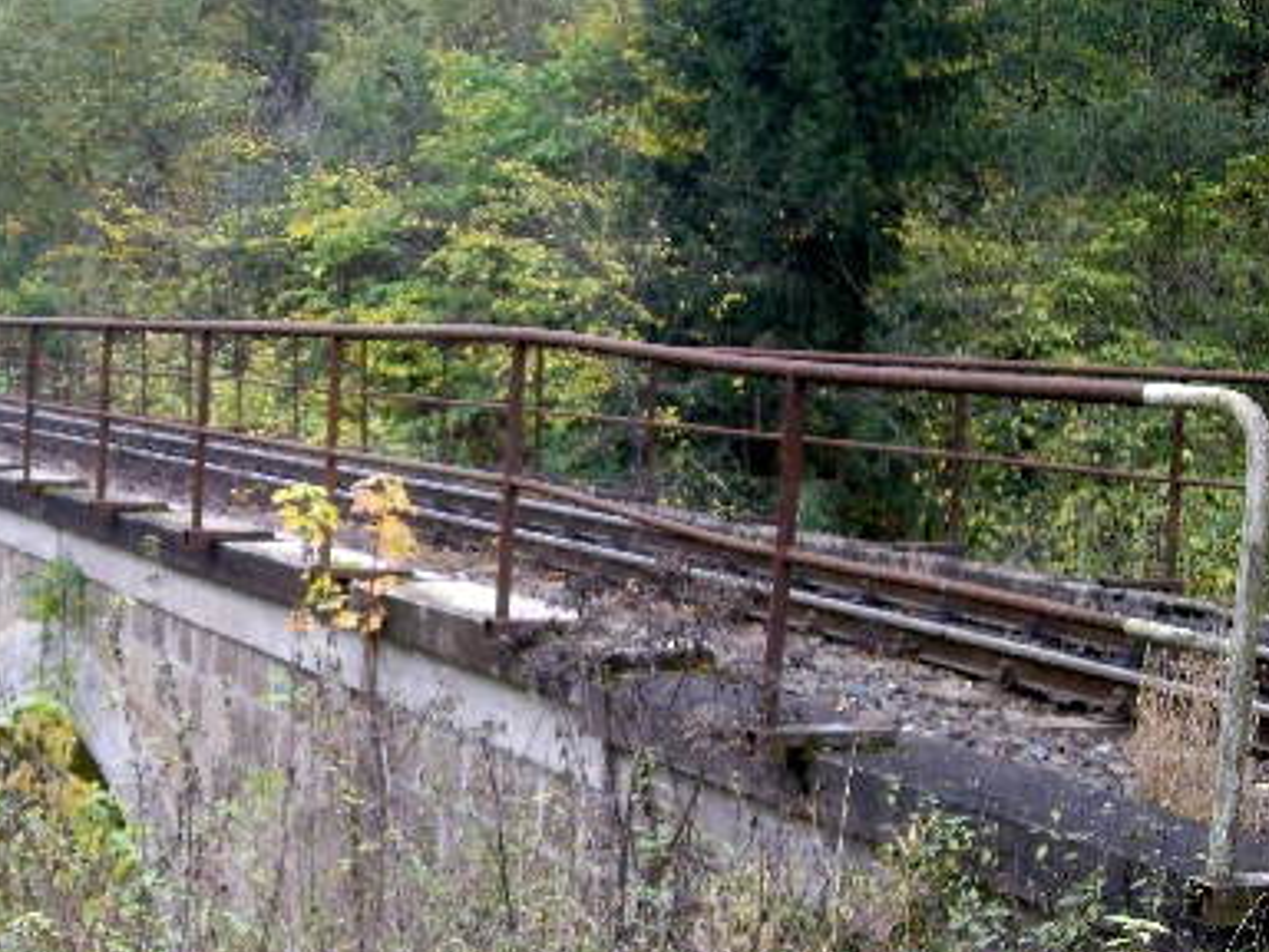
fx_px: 2676
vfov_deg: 20.1
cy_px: 603
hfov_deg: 26.3
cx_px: 317
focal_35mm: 73
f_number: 3
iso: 100
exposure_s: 1/125
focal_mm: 7.6
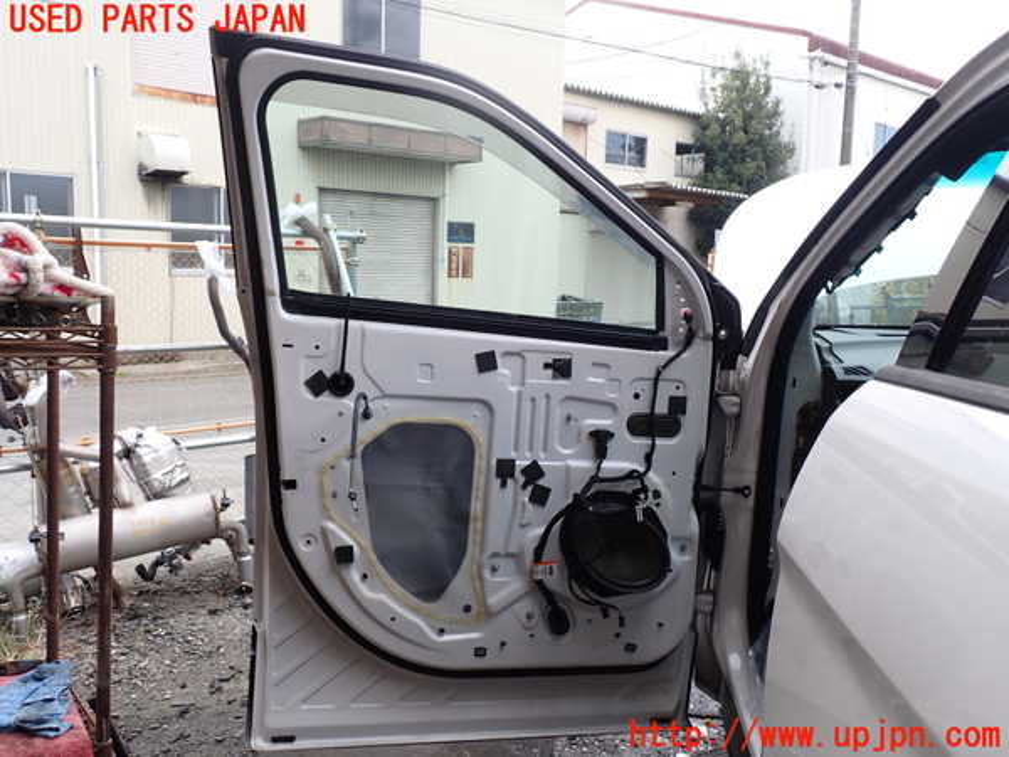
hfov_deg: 60.0
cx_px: 504
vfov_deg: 46.8
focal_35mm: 30
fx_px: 874
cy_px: 378
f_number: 3.2
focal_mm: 5.4
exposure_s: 1/200
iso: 100
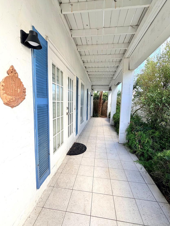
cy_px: 113
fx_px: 98
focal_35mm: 15
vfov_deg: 98.2
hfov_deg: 81.7
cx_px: 88
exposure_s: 1/121
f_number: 2.2
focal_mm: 2.22
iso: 50
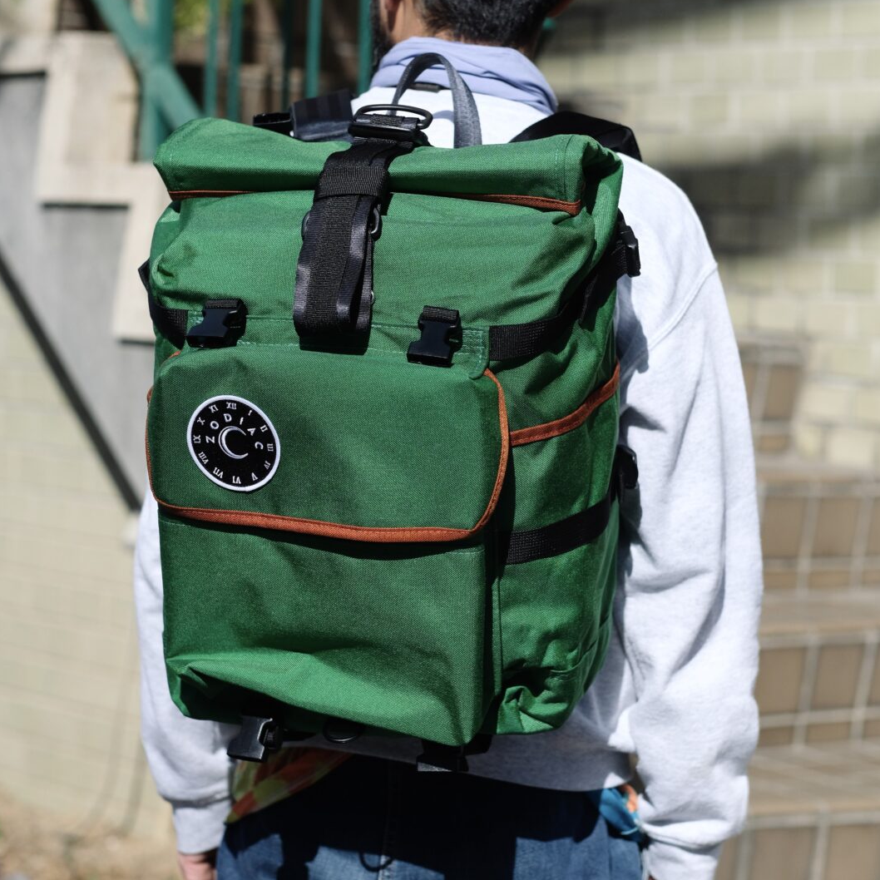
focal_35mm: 108
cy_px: 403
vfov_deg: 16.1
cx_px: 440
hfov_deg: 16.1
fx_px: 3106
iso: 400
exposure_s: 1/4000
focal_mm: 56
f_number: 2.5
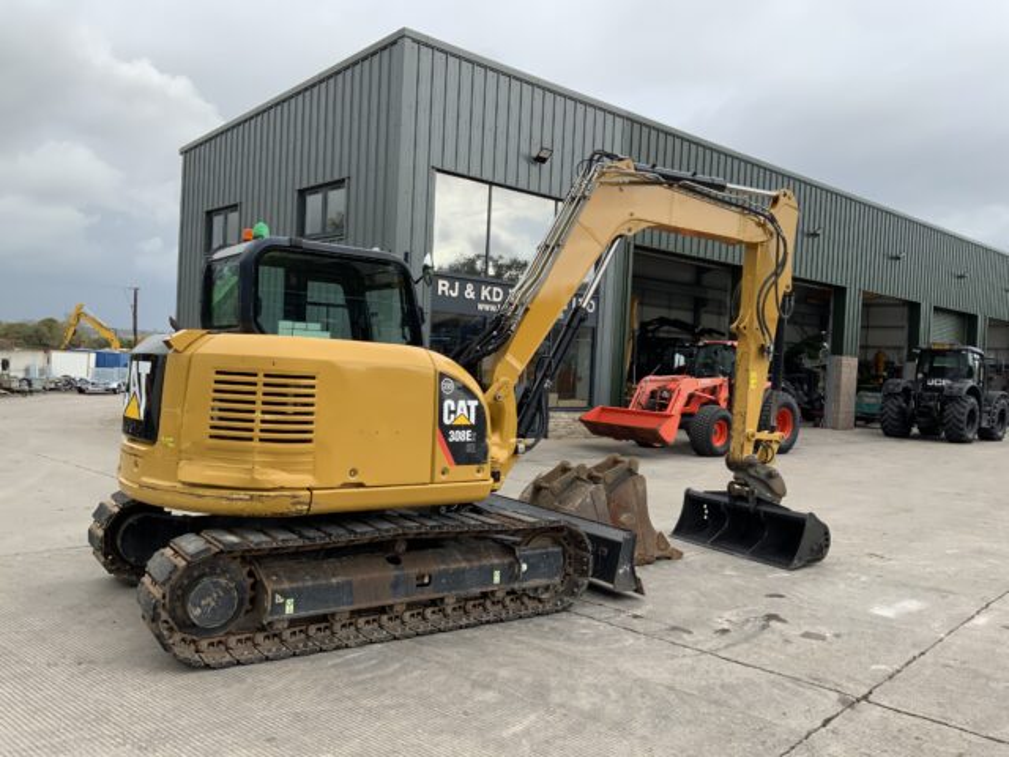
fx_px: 845
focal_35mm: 29
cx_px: 504
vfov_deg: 48.2
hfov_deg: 61.7
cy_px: 378
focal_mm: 3
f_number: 1.8
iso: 16
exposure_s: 1/929
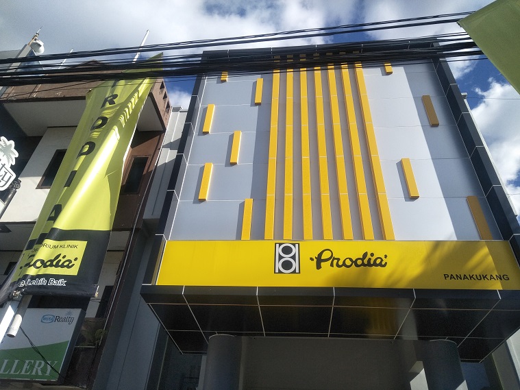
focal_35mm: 20
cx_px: 260
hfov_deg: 81.8
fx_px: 300
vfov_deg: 66.0
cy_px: 195
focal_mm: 3.46
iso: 32
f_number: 2.2
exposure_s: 1/1197
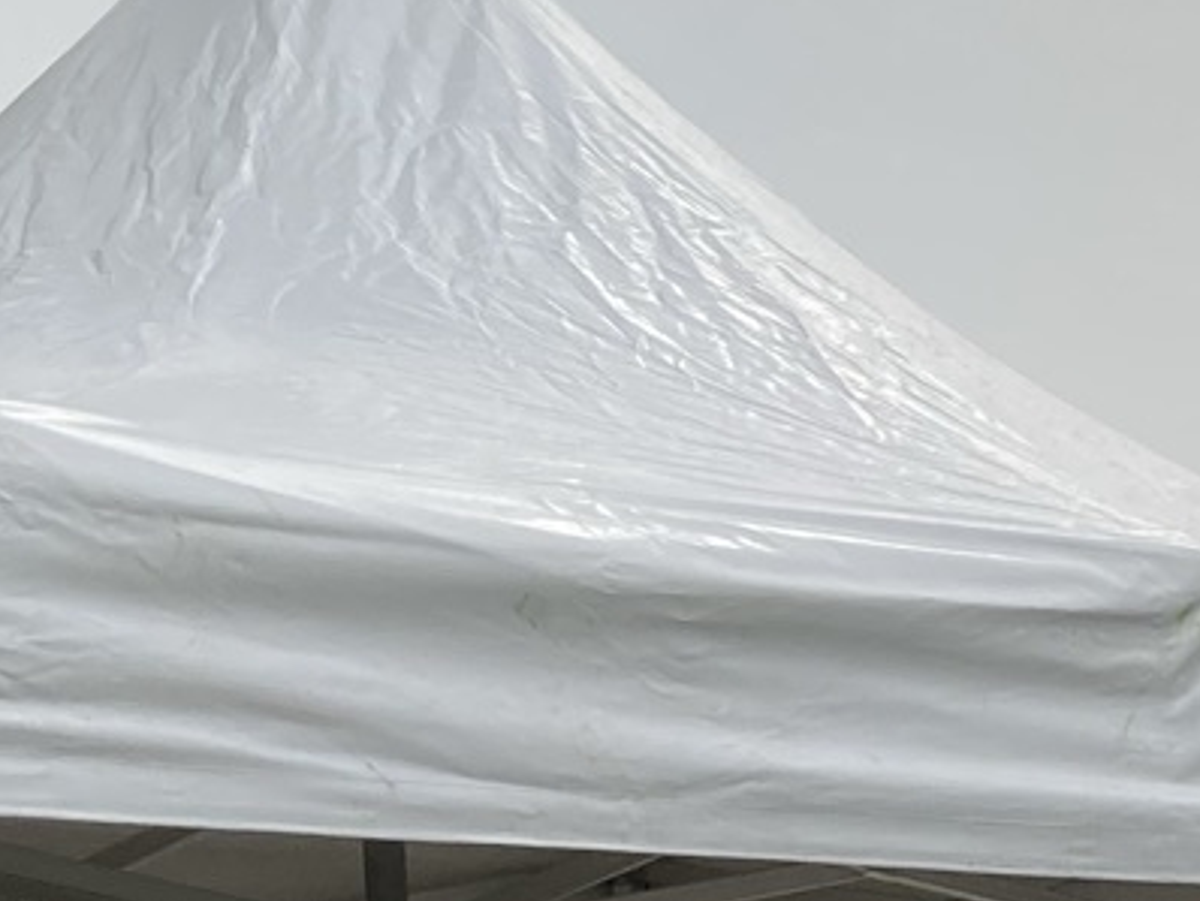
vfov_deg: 9.7
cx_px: 1803
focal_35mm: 144
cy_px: 1669
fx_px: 4995
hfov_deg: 13.0
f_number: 1.8
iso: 20
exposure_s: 1/1372
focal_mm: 3.99
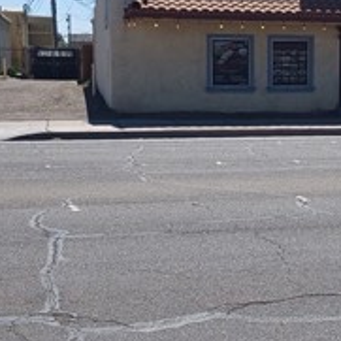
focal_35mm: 78
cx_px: 326
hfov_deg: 21.5
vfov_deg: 22.2
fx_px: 869
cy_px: 138
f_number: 1.8
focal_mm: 4.6
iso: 32
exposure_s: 1/571
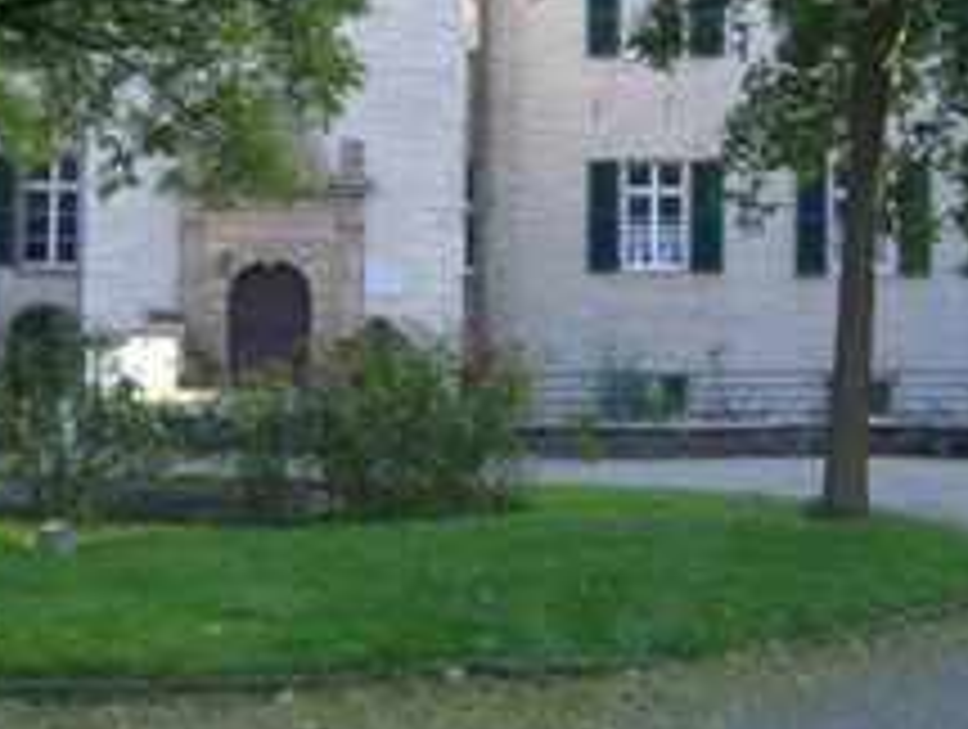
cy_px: 63
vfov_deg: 18.4
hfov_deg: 24.7
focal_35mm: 79
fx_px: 2213
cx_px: 509
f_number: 2.7
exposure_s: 1/125
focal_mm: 6.2
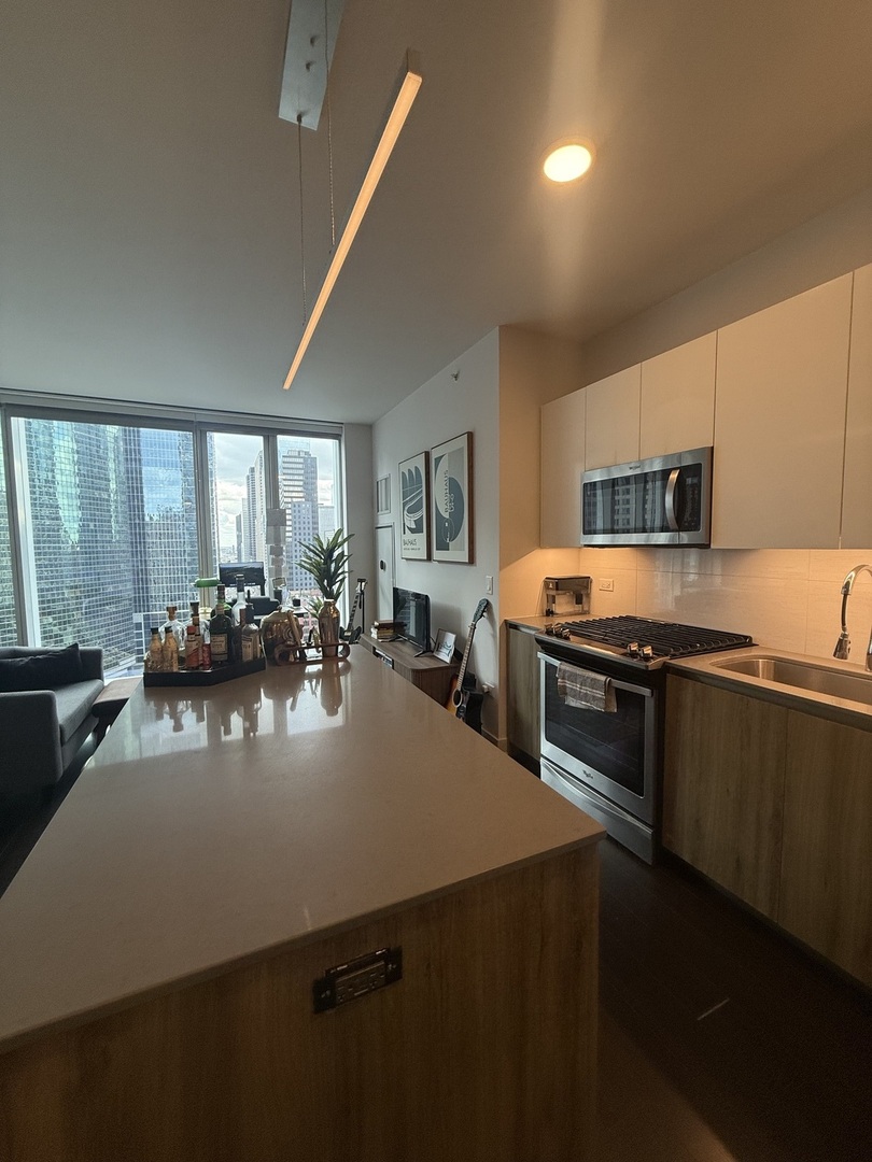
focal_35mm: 14
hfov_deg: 85.7
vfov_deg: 102.1
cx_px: 436
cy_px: 581
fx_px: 470
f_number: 2.2
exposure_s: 1/120
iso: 100
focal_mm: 2.22
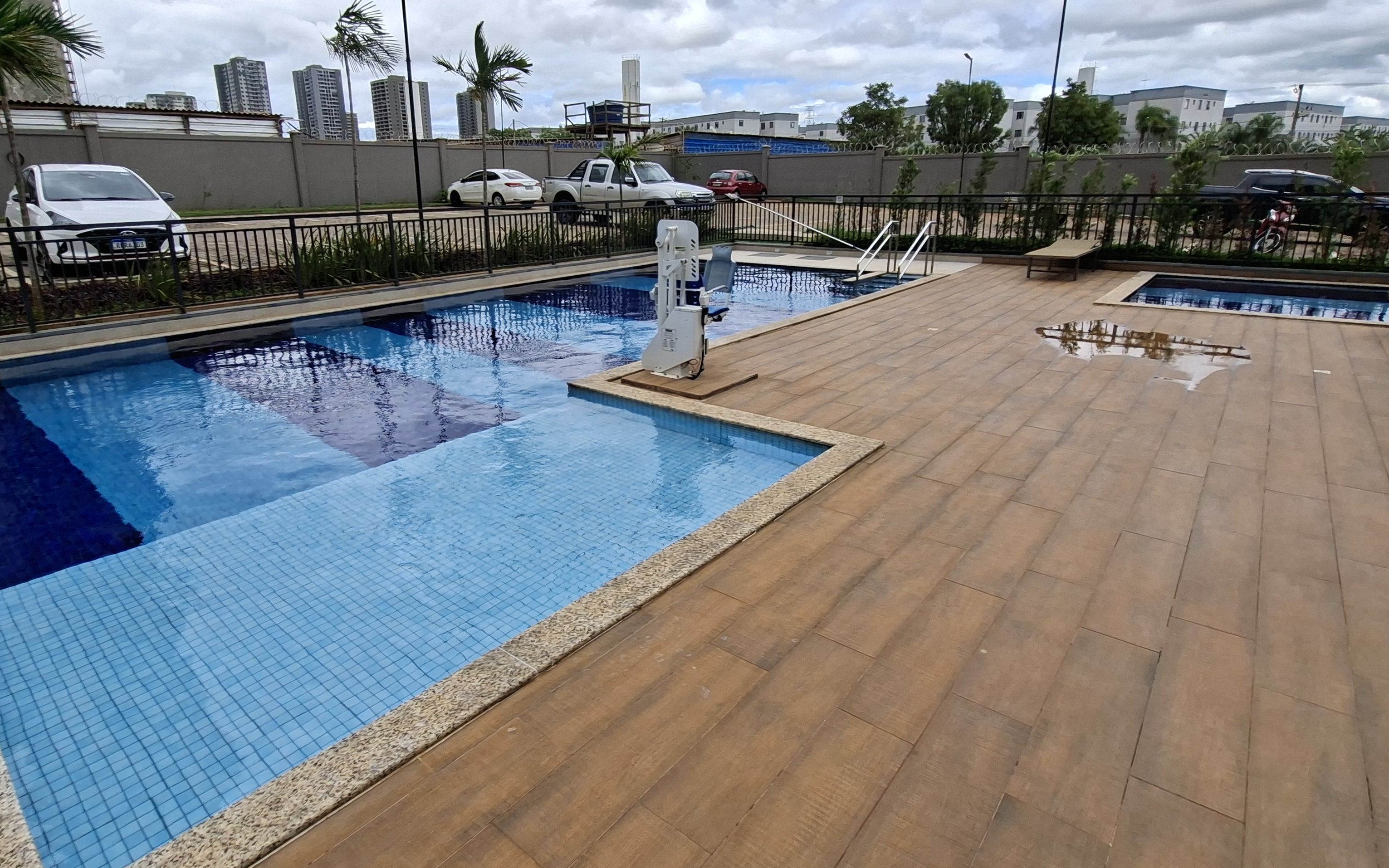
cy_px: 375
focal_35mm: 18
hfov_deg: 90.8
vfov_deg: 64.7
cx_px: 629
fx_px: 681
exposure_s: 1/1292
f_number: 2.2
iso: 40
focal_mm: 1.74
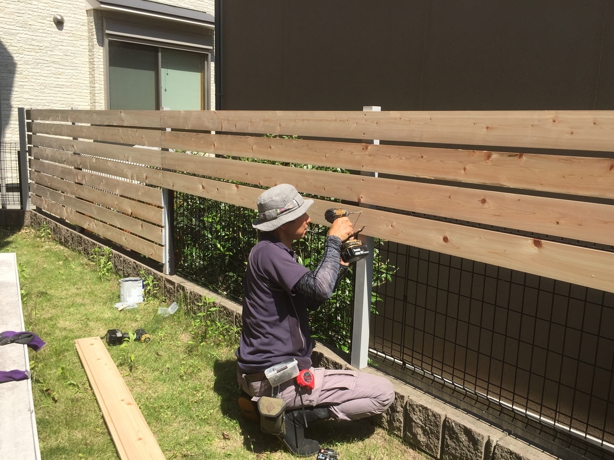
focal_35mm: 32
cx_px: 329
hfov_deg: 56.8
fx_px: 568
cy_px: 248
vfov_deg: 44.1
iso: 32
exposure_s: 1/1412
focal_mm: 4.15
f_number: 2.2
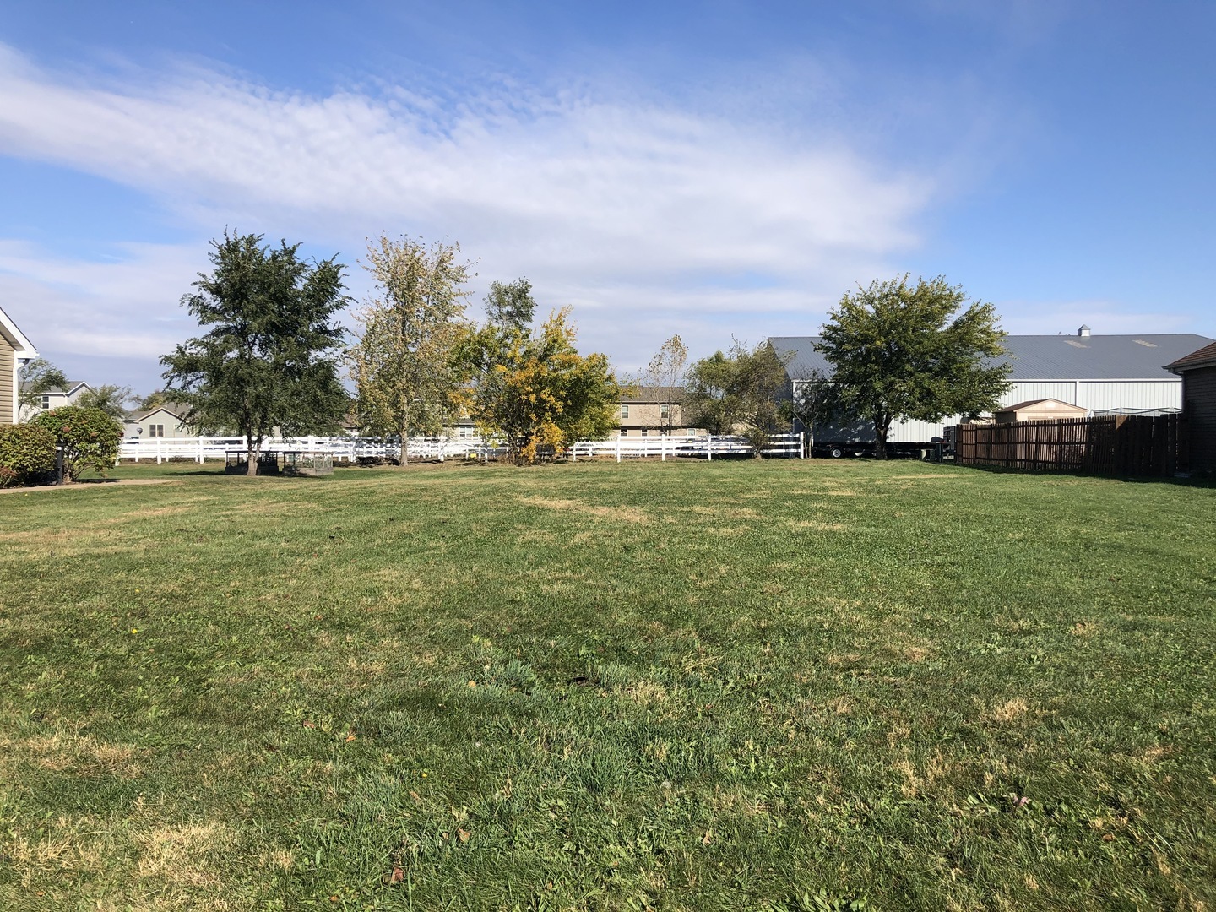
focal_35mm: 28
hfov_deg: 63.4
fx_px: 984
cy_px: 456
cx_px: 608
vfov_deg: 49.7
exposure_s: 1/2208
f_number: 1.8
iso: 20
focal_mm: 4
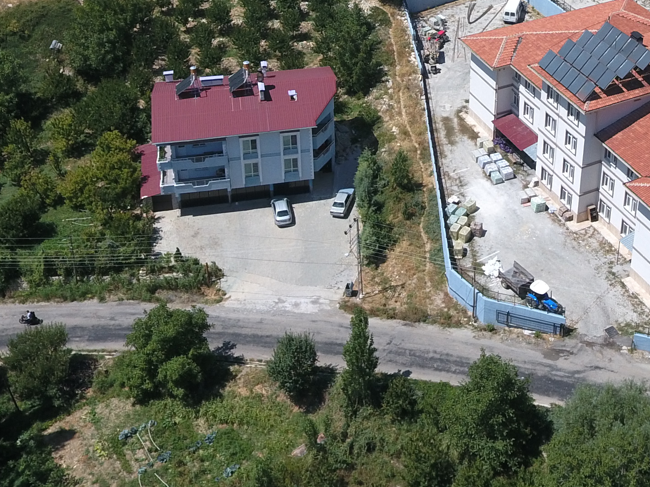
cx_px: 468
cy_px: -38
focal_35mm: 56
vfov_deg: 24.5
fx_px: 1051
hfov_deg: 33.8
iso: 100
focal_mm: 3.61
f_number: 2.8
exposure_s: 1/1250
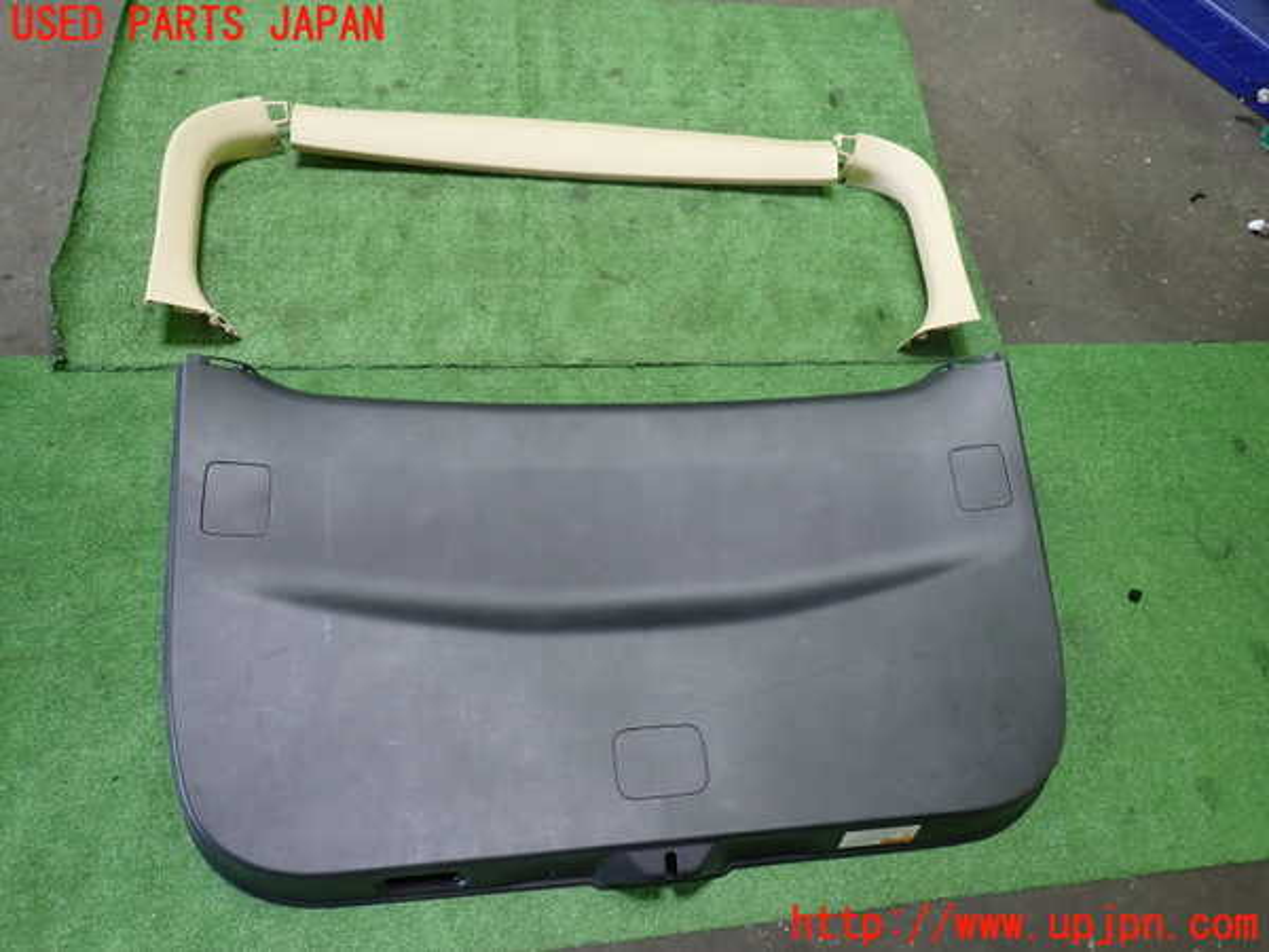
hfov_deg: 69.4
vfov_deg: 54.9
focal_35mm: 25
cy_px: 476
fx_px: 916
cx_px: 634
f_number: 2
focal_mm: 4.5
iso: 200
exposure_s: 1/40
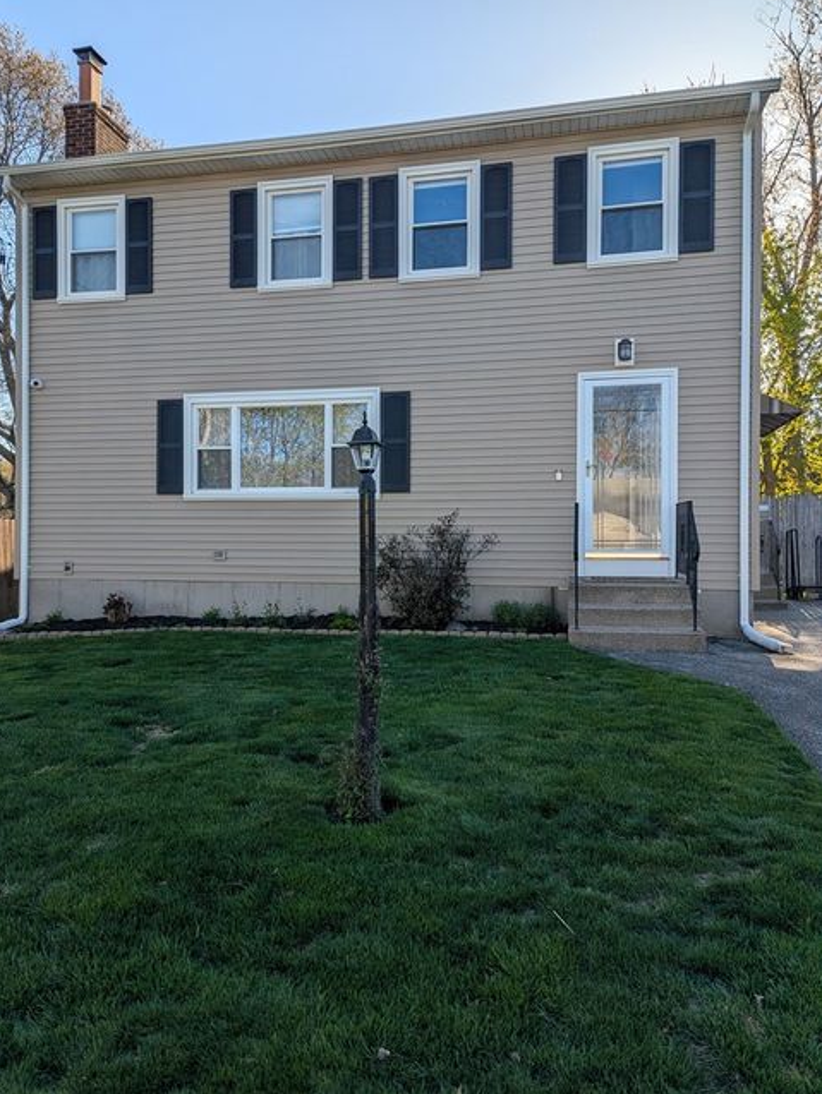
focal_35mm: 25
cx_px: 396
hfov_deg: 54.9
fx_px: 791
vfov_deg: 69.4
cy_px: 542
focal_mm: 6.81
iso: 48
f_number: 1.85
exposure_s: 1/1825
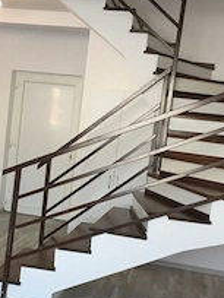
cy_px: 167
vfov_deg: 33.7
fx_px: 492
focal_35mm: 57
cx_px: 53
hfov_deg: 25.3
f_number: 2.2
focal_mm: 4.15
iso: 64
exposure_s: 1/33
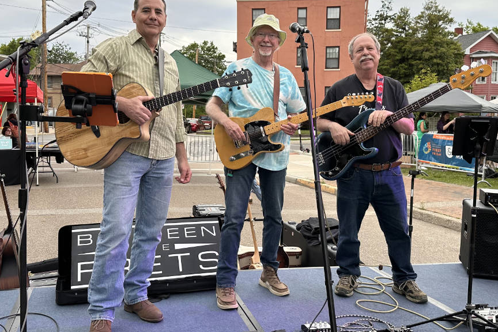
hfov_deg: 69.4
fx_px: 360
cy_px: 160
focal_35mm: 26
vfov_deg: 49.5
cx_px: 259
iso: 80
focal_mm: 6.9
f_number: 1.8
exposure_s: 1/646
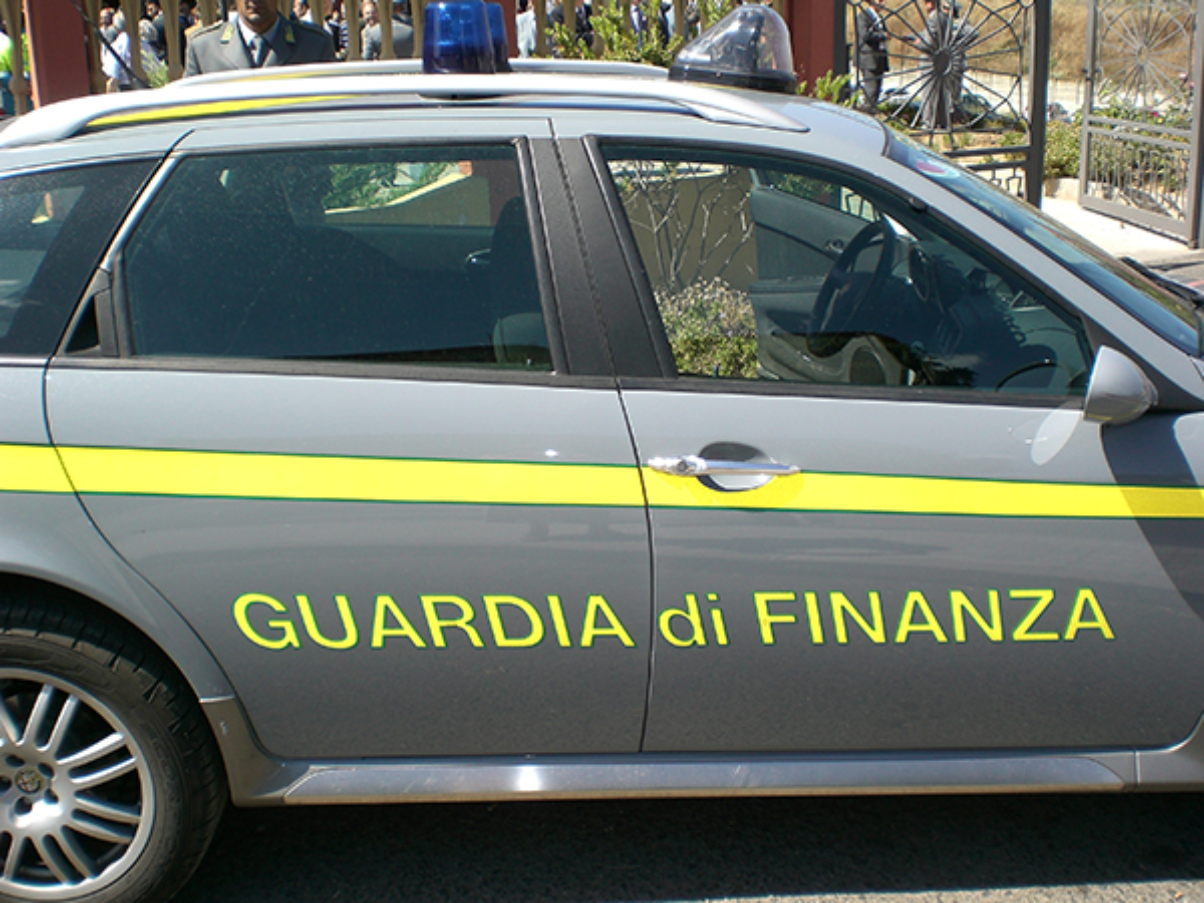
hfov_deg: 49.0
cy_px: 452
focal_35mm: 38
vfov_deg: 37.7
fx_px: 1322
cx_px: 602
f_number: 4.4
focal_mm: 6.3
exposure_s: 1/250
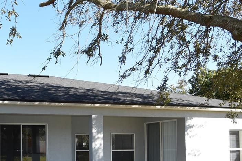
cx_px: 0
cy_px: 150
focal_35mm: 34
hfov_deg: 46.7
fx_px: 228
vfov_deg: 36.1
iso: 100
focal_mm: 10
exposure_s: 1/100
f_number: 5
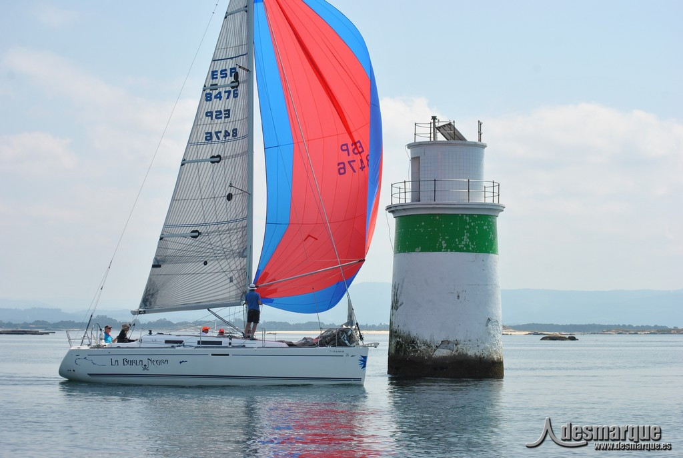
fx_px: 1568
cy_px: 229
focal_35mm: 82
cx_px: 342
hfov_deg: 24.6
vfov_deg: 16.6
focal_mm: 55
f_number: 8
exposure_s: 1/250
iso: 100
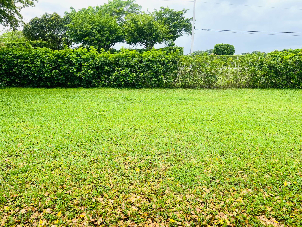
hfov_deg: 67.3
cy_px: 114
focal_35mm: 26
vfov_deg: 53.1
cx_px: 151
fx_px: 227
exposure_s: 1/1038
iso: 50
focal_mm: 5.7
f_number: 1.5
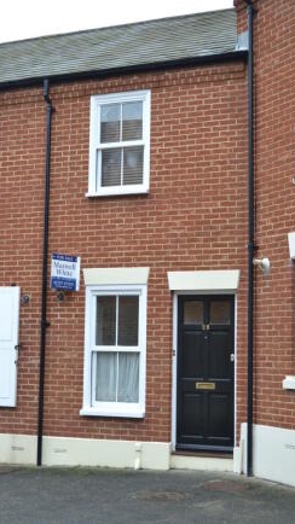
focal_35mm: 57
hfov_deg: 21.1
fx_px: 793
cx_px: 148
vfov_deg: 36.6
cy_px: 261
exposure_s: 1/60
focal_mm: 36
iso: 900
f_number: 5
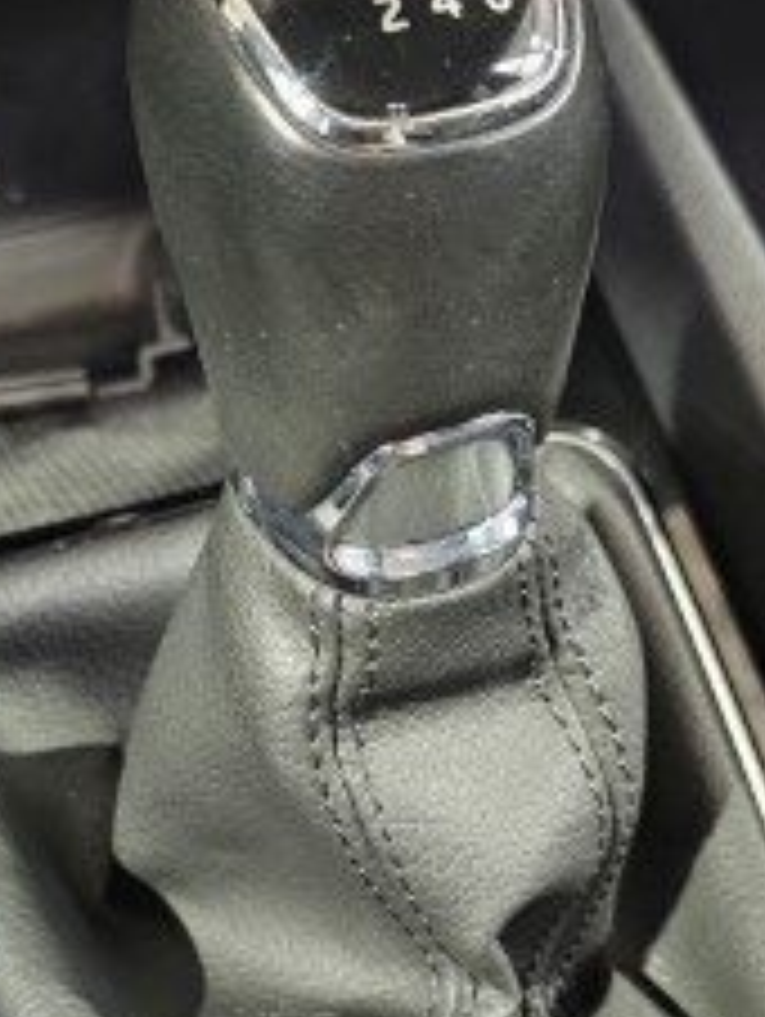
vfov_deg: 29.7
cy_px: 616
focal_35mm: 65
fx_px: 1912
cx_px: 297
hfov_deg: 22.6
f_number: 1.7
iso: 800
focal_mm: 6.3
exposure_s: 1/25
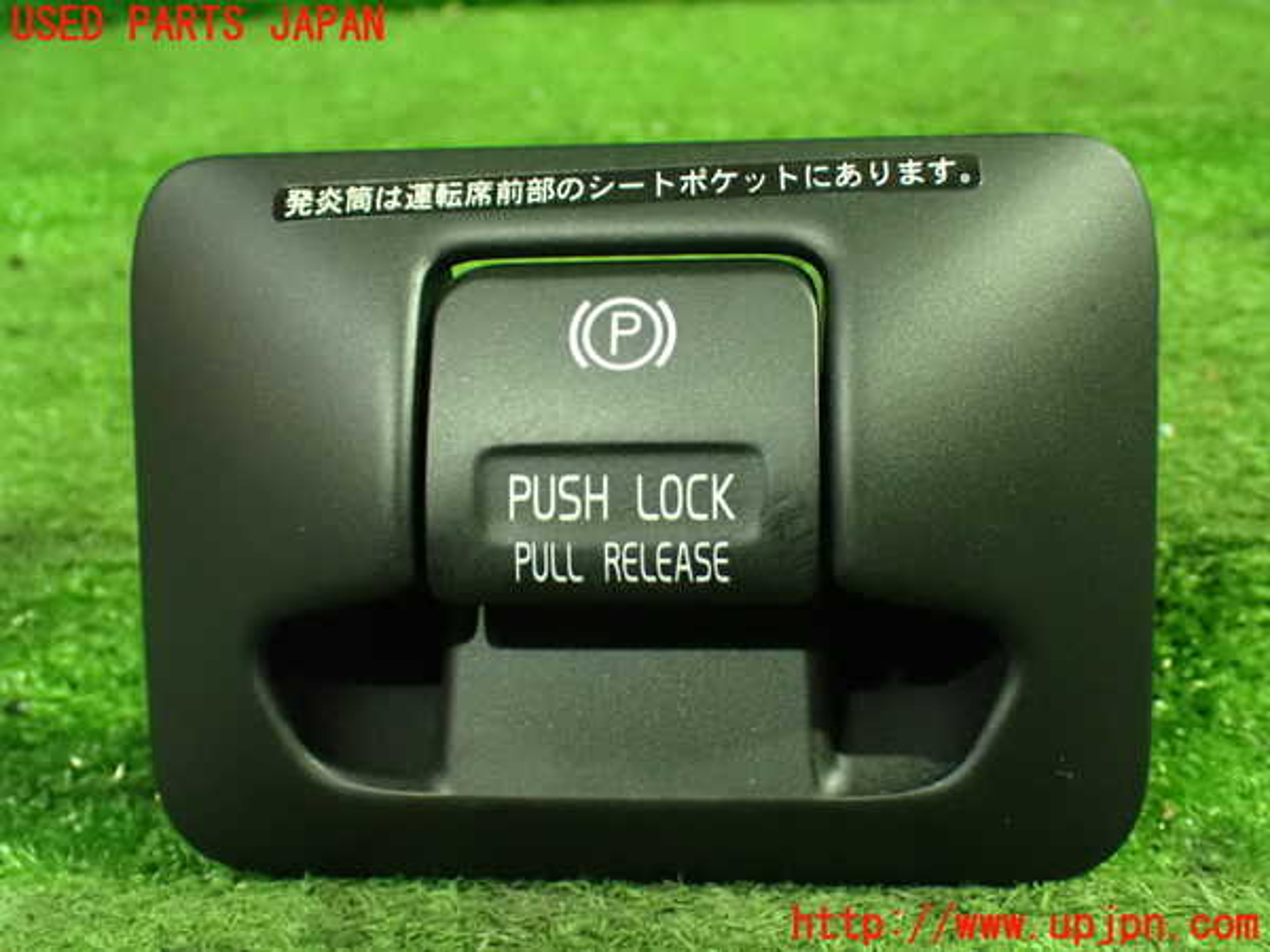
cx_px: 635
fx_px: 1614
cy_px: 476
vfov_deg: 32.9
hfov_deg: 42.9
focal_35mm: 44
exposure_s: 1/25
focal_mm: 7.84
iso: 1600
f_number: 2.9
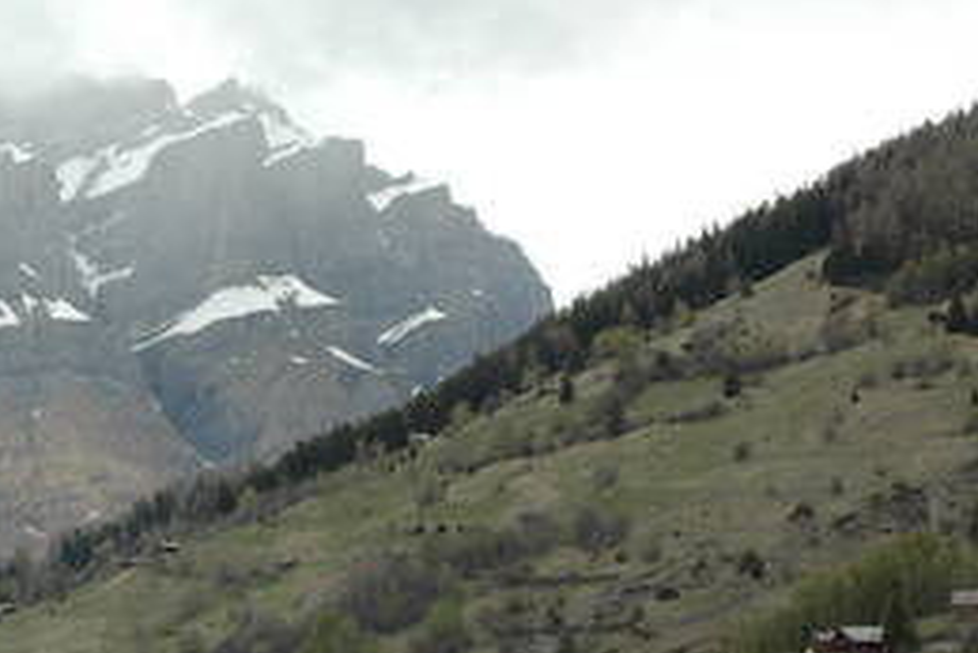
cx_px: -257
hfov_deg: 17.2
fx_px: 3055
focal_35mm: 112
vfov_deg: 12.0
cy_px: 681
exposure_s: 1/400
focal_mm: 27
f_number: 10
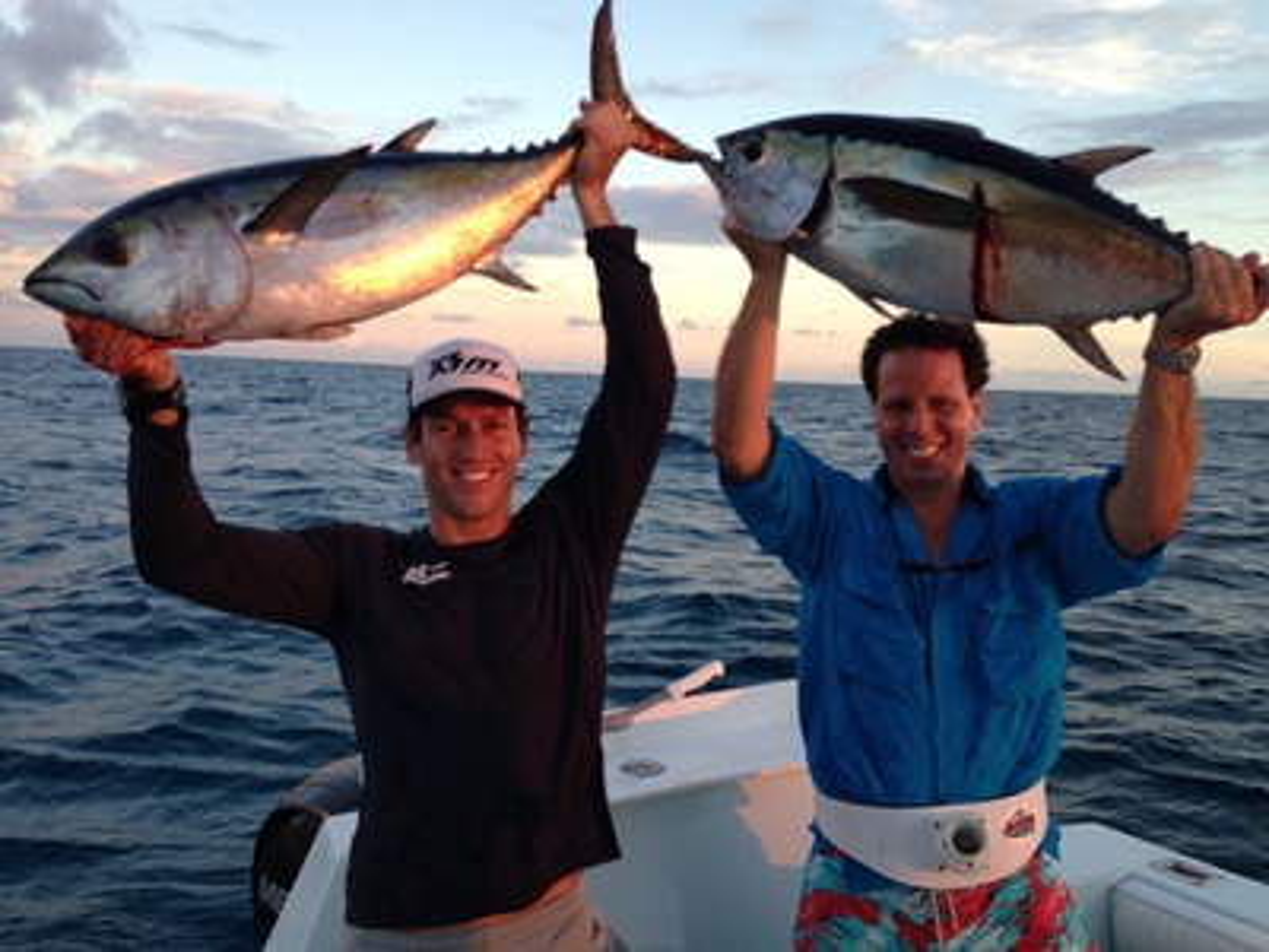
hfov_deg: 55.4
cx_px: 634
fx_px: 1210
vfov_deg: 42.9
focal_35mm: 33
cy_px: 476
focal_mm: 4.12
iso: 64
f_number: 2.4
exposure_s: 1/120
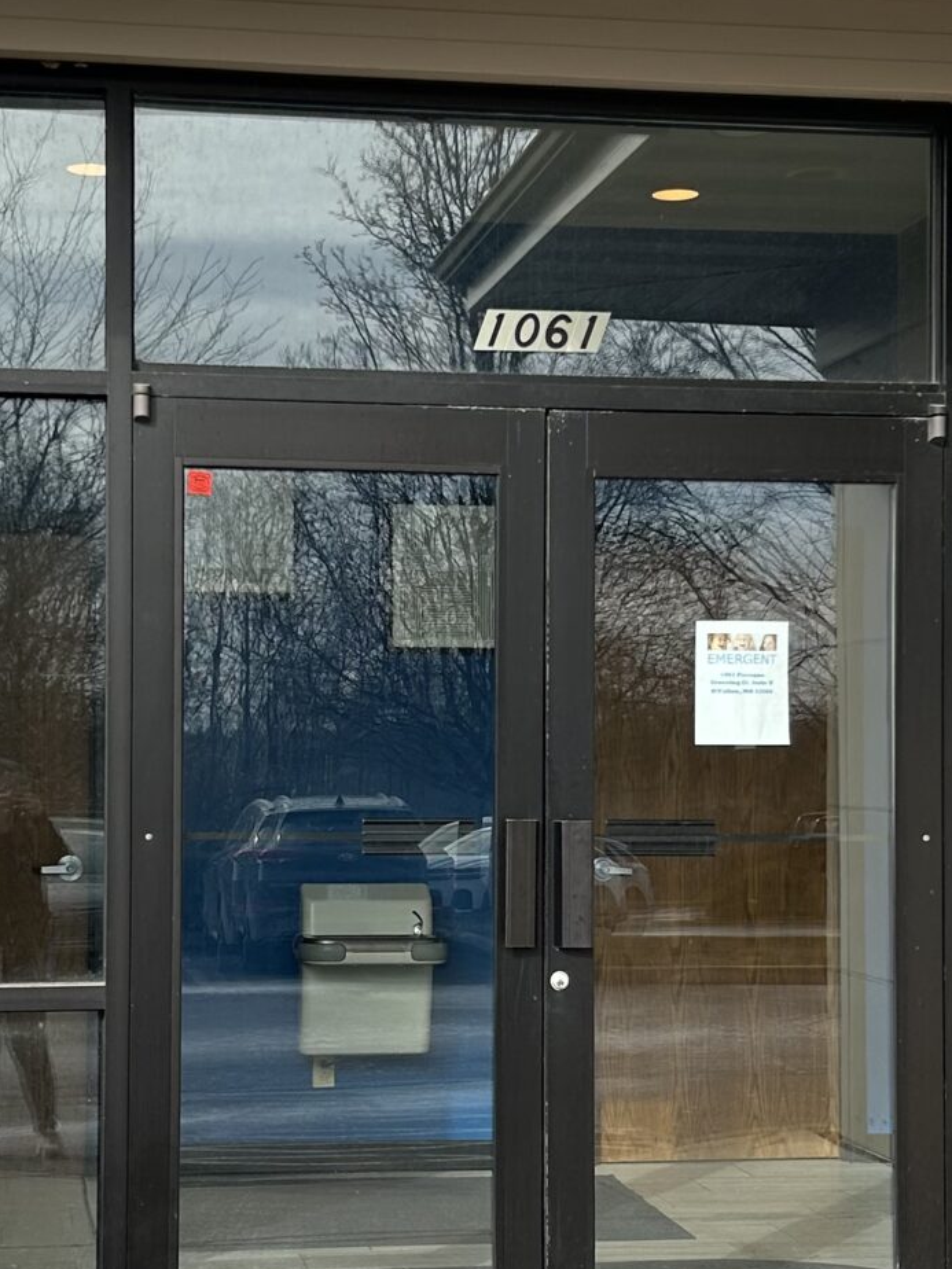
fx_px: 2640
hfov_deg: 20.4
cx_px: 457
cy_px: 739
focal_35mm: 72
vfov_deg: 27.0
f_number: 1.5
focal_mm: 5.7
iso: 50
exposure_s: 1/2695
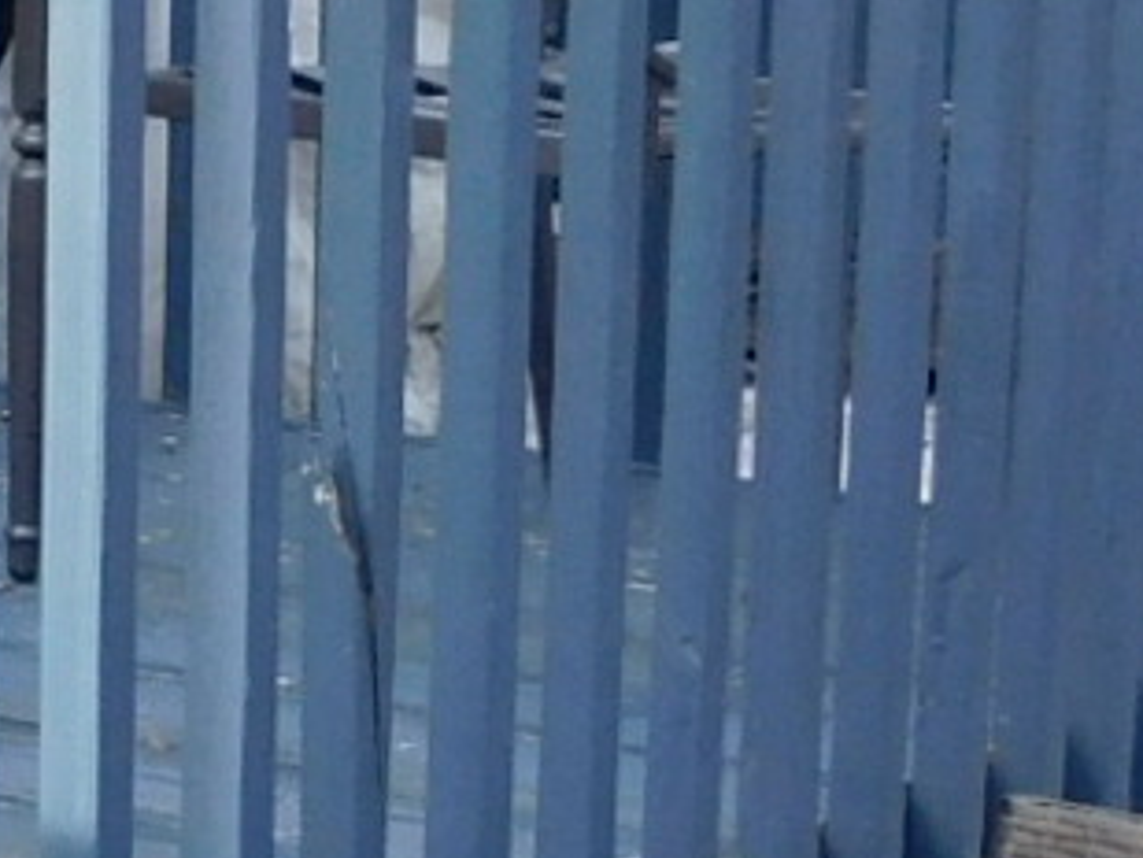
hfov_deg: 10.6
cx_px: -1232
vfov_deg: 8.8
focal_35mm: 169
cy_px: 425
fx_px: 5582
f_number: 3
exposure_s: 1/125
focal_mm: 4
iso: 125
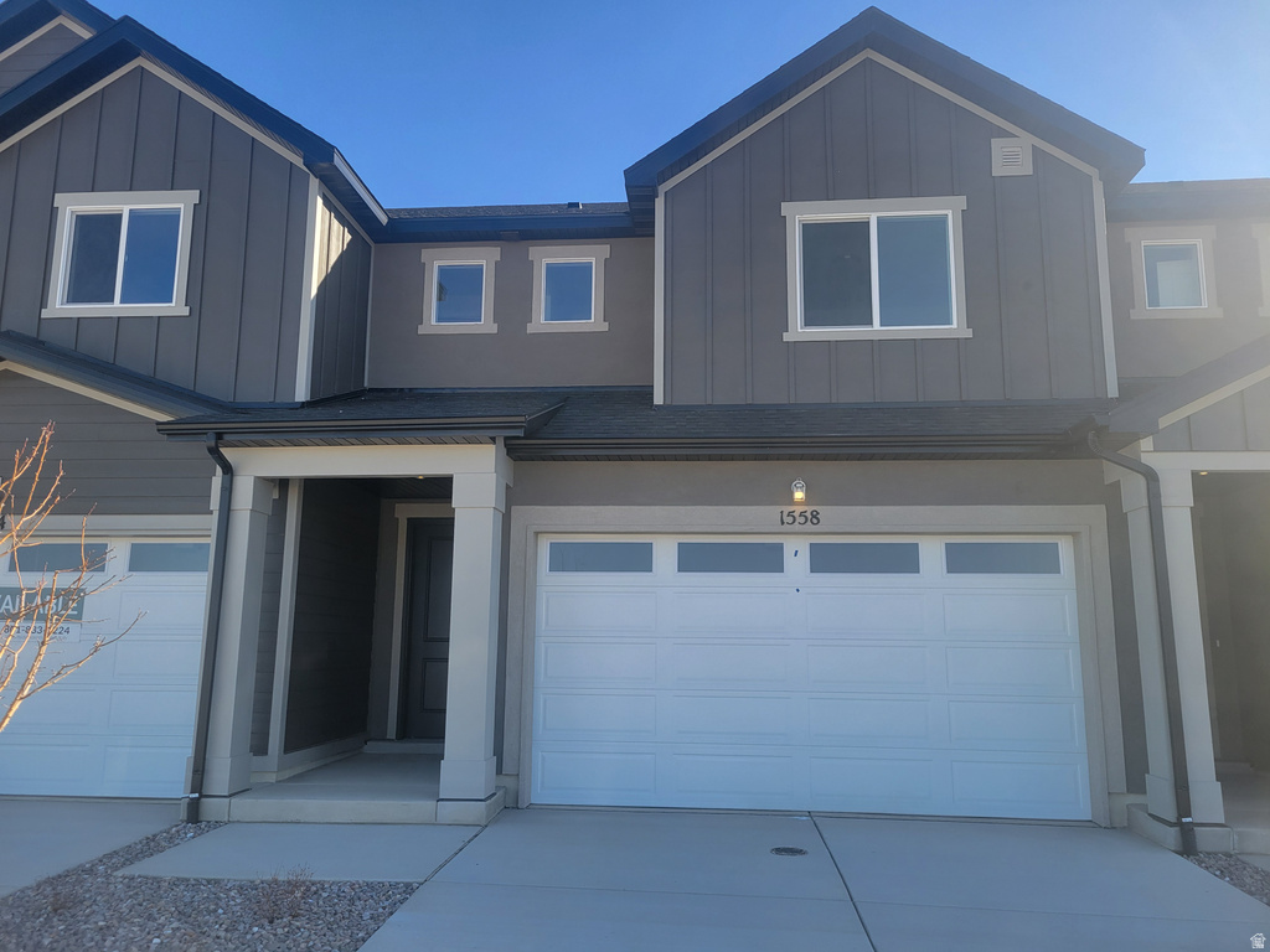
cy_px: 476
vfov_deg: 53.1
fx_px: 954
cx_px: 635
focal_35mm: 26
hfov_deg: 67.3
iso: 40
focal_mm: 5.4
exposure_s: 1/912
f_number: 1.8
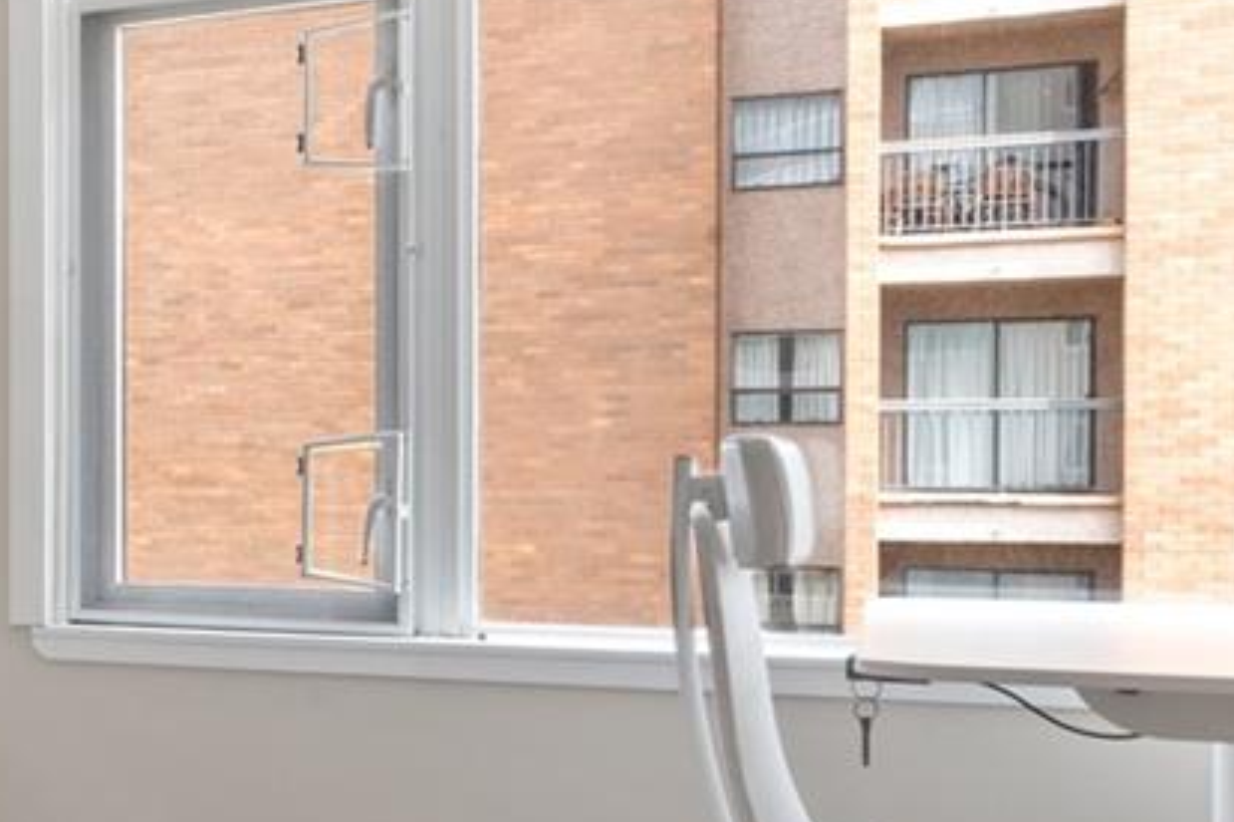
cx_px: -660
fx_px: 2124
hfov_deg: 24.5
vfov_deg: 21.9
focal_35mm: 62
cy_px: 496
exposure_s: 1/8
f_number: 9.5
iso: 400
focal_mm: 16
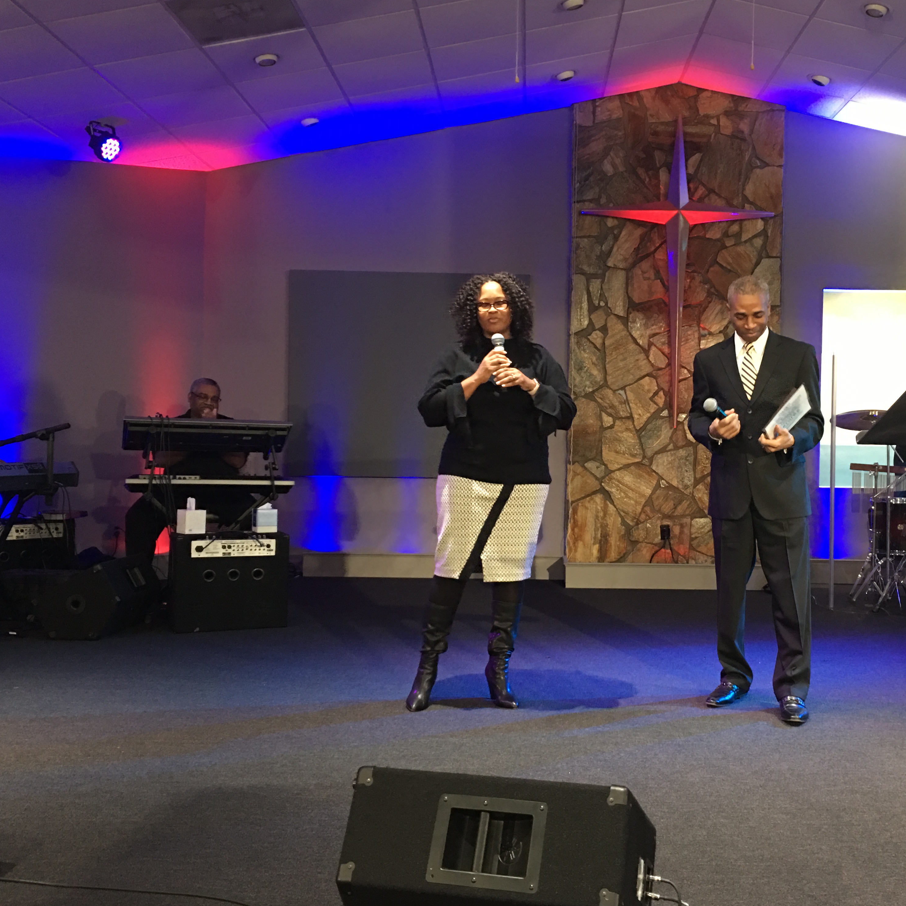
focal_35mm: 35
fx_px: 1036
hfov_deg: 46.8
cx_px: 561
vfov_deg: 47.2
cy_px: 460
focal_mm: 4.15
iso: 64
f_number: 2.2
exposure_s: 1/4
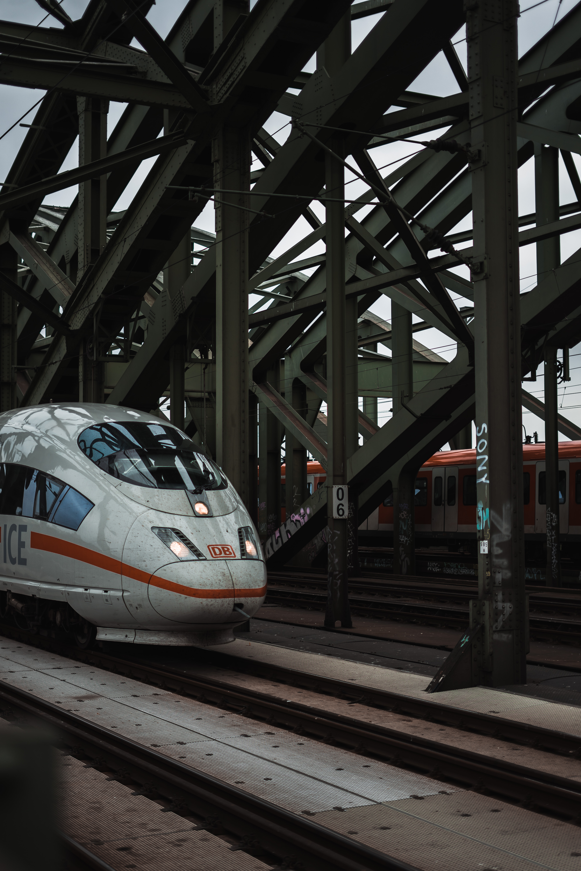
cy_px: 436
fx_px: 1210
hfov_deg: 27.0
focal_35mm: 50
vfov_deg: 39.6
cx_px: 290
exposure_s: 1/640
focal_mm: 50
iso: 50
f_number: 1.8
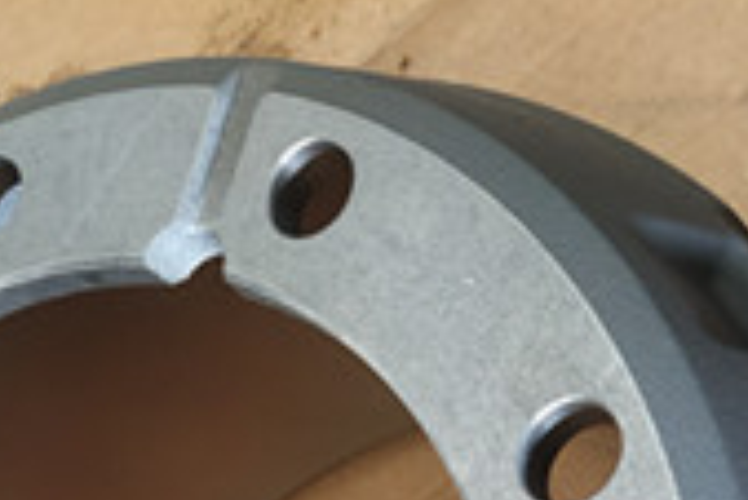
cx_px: 243
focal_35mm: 96
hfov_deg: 21.1
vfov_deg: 12.6
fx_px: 1996
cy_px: 987
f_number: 1.79
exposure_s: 1/50
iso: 315
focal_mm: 4.27
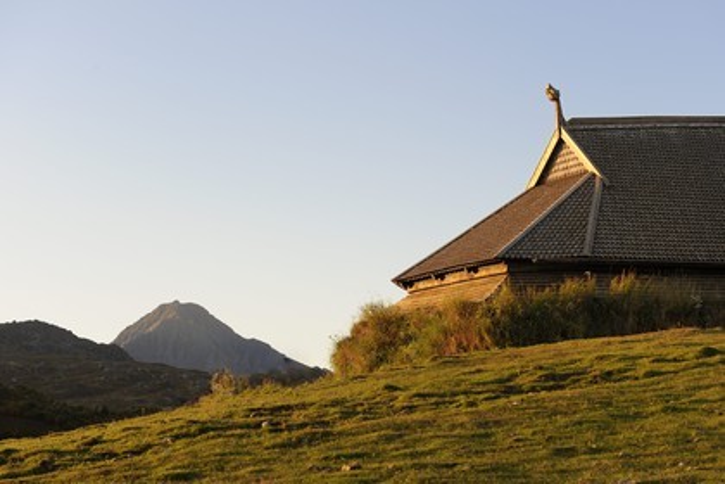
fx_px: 1410
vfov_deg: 19.5
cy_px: 242
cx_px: 362
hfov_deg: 28.8
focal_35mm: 70
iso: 200
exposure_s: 1/160
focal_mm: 70
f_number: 7.1
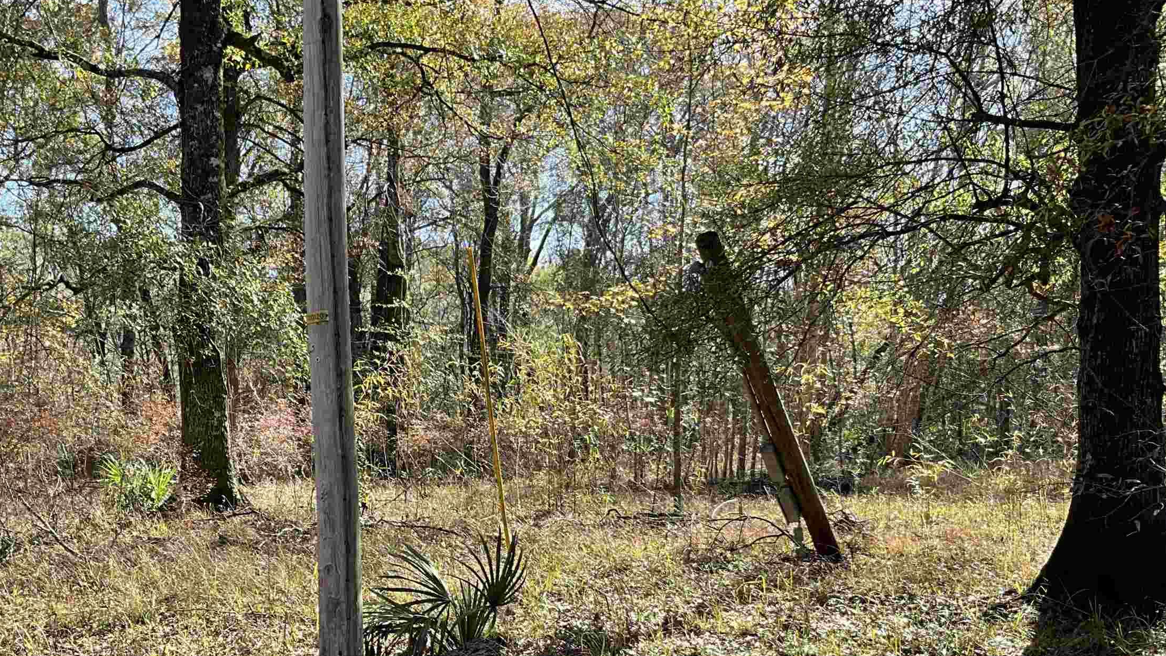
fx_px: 1360
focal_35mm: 44
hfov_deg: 46.3
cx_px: 514
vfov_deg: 26.9
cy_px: 452
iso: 20
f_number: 1.8
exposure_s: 1/217
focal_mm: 3
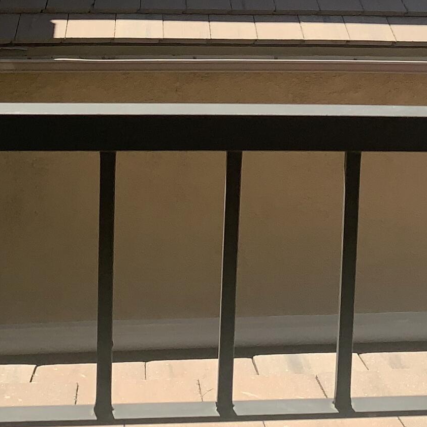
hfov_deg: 21.1
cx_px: 273
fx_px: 1144
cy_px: -121
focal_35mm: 82
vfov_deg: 19.6
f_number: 1.8
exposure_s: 1/2364
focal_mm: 4.25
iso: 25
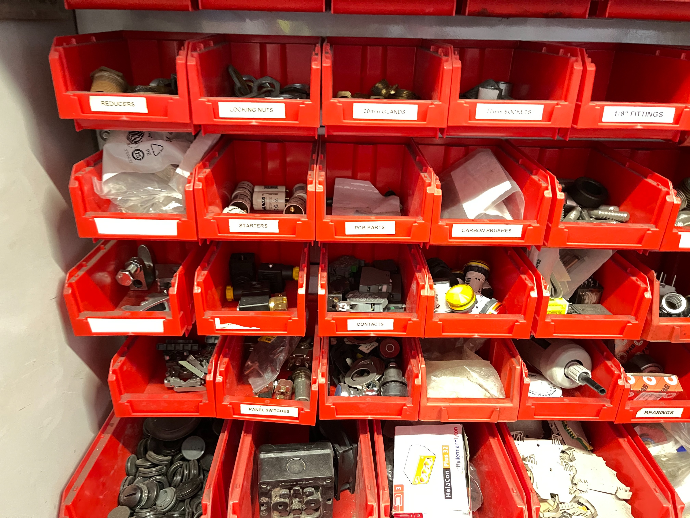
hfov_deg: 67.3
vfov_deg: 53.1
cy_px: 259
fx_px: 518
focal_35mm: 26
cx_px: 345
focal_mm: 5.1
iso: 1000
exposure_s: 1/25
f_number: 1.6
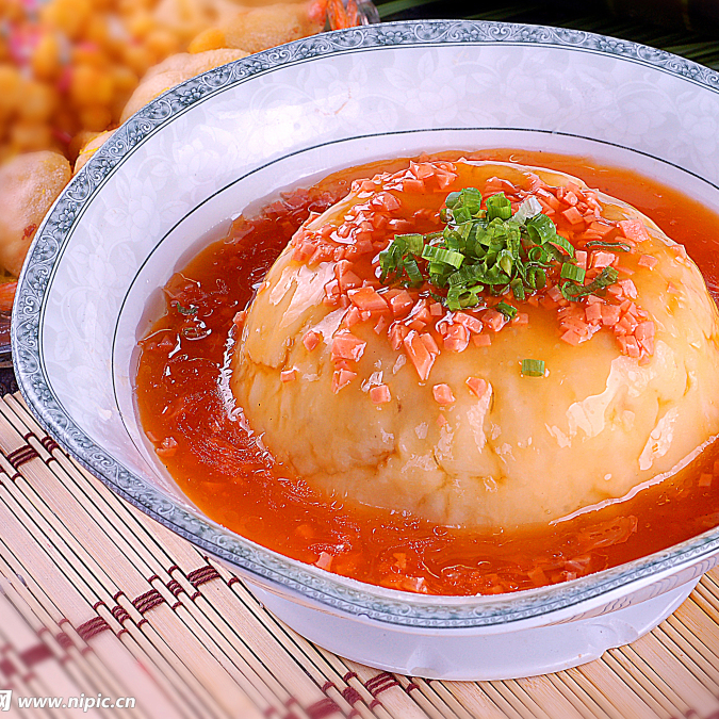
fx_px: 2726
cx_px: 456
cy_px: 357
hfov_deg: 15.0
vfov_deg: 15.0
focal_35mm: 116
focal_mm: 60
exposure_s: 1/200
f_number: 16
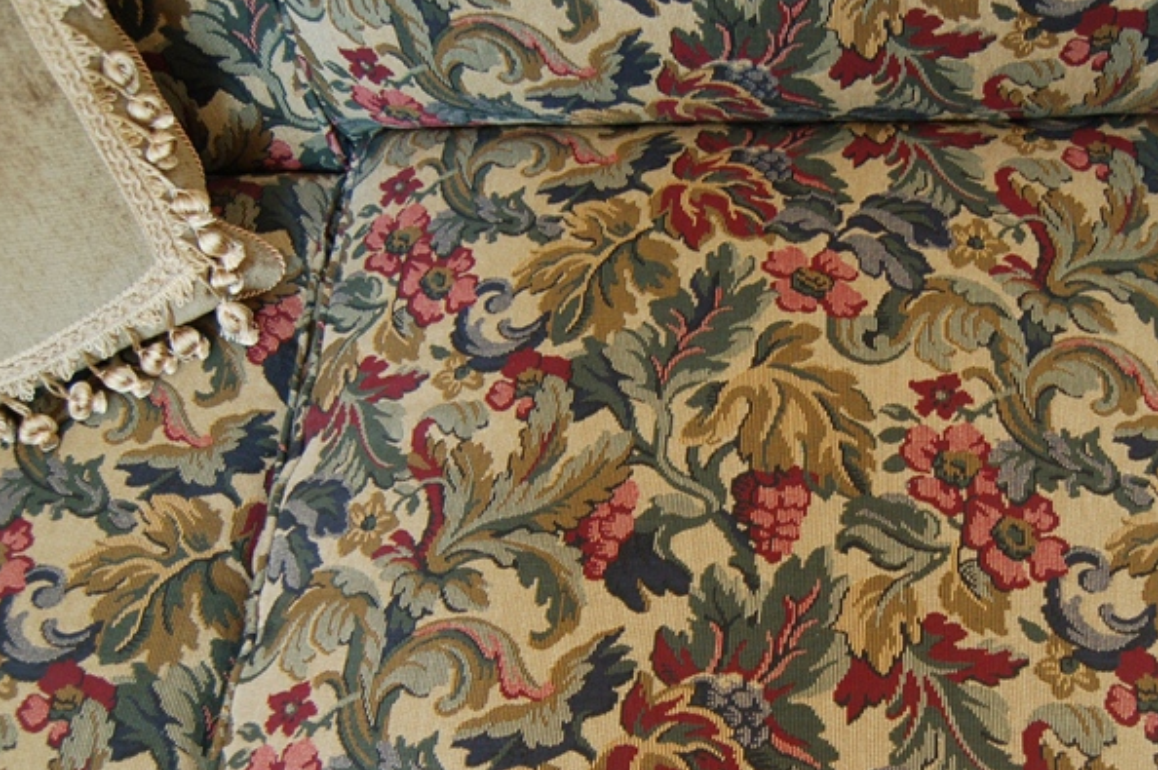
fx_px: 1318
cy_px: 538
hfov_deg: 46.7
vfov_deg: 32.2
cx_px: 772
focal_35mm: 41
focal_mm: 18
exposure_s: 1/30
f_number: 3.5
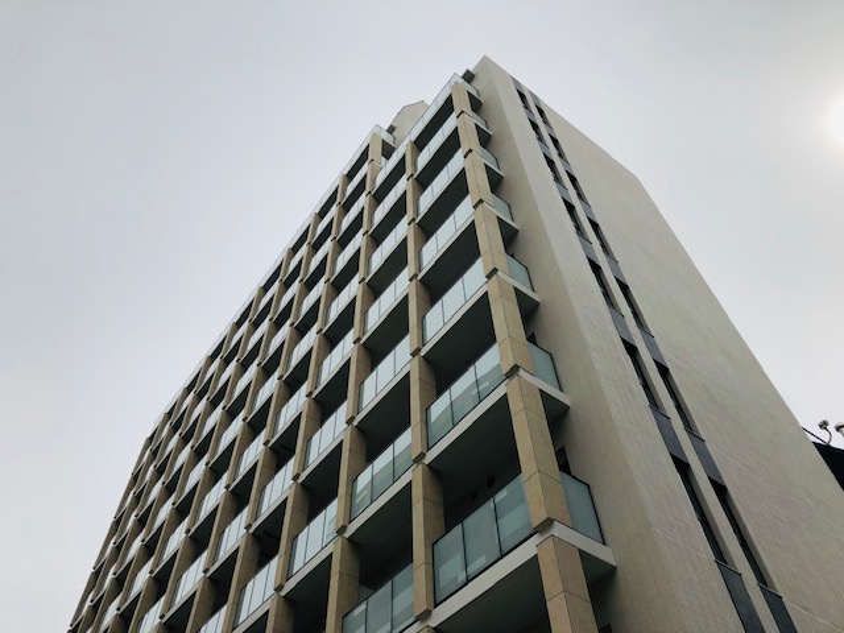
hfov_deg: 63.4
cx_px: 422
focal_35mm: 28
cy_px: 316
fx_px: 683
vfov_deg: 49.7
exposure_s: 1/3205
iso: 25
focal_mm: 3.99
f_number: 1.8
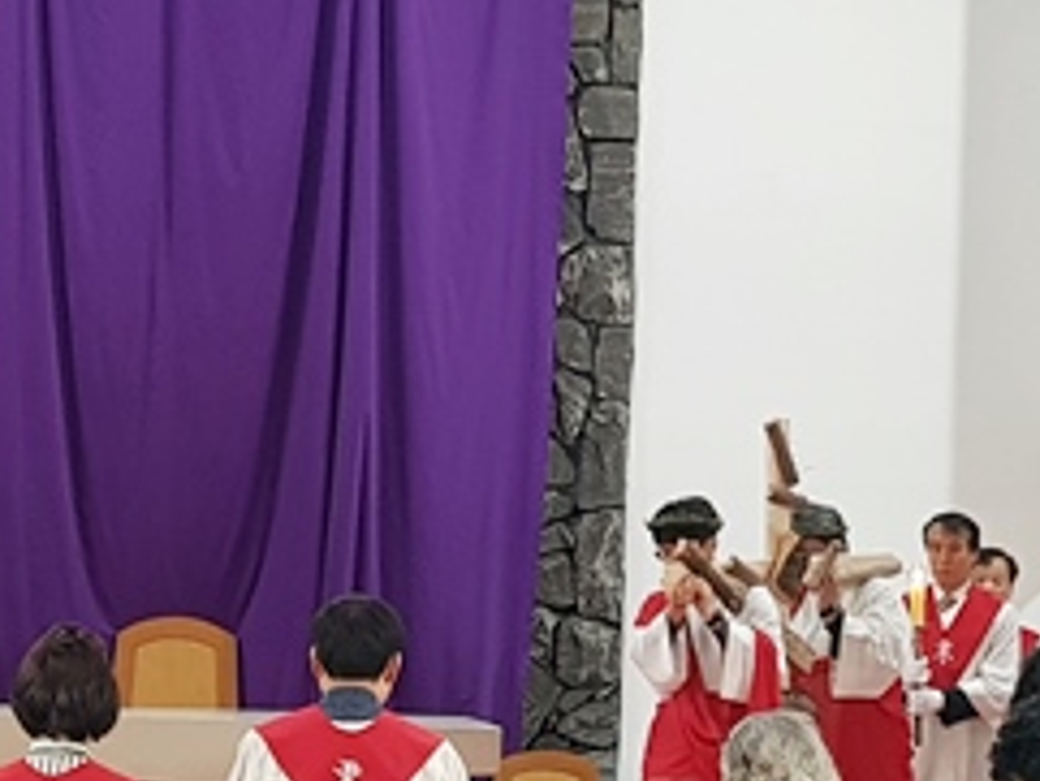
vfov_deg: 21.1
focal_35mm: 69
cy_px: 587
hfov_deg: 27.8
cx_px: 289
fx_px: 2074
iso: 160
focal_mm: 4.2
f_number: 1.7
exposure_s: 1/40
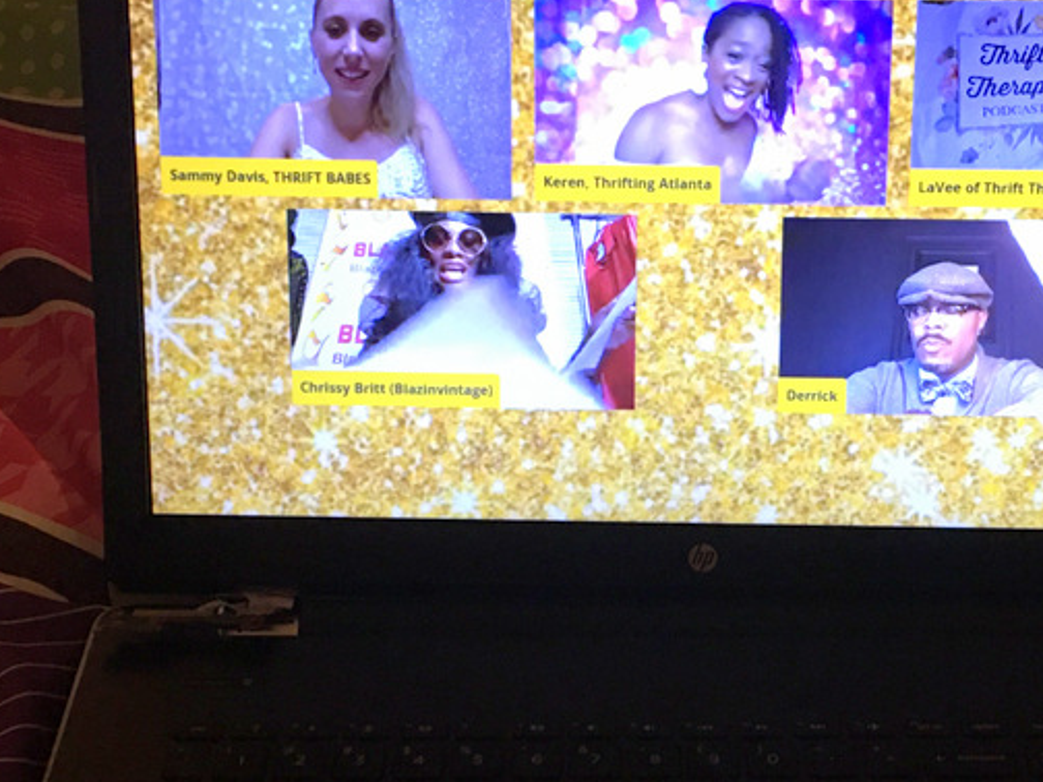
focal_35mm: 69
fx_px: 2079
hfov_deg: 28.0
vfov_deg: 21.1
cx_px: 697
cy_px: 588
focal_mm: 4.15
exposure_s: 1/15
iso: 64
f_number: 2.2
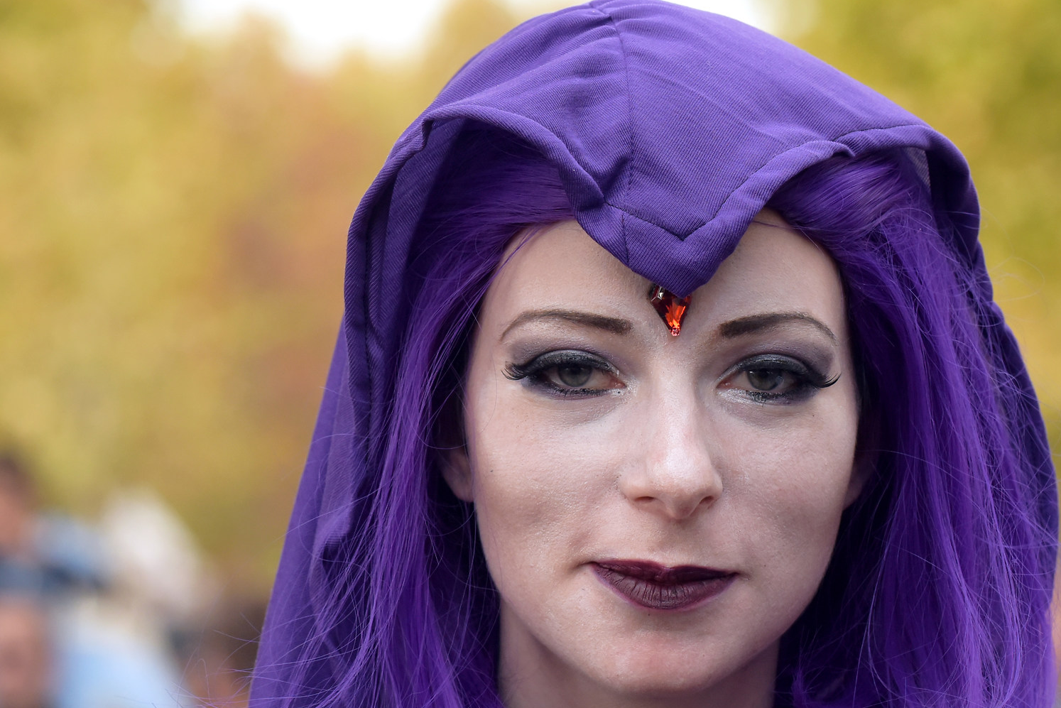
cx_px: 670
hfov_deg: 10.5
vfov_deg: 7.0
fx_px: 5778
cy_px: 518
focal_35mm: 196
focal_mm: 122
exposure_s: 1/1600
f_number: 6.3
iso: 2500
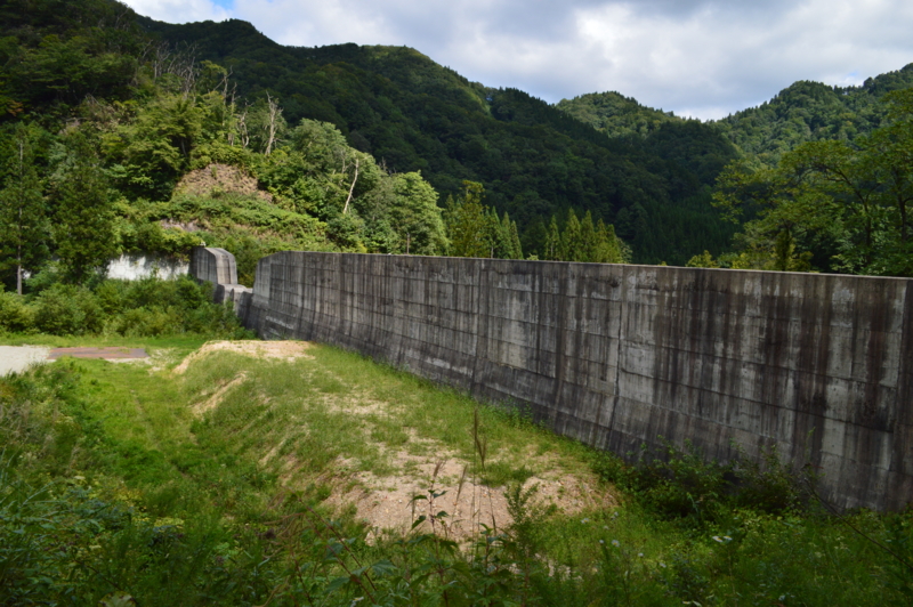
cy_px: 304
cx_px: 456
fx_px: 684
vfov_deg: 47.9
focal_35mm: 27
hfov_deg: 67.4
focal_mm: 18
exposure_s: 1/250
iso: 400
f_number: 10
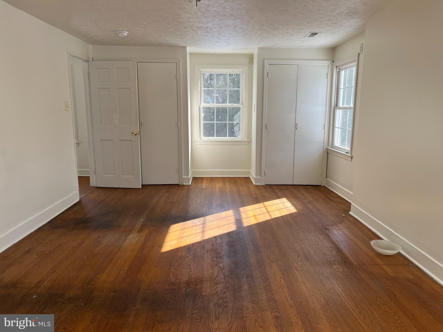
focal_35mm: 26
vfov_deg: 53.1
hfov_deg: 67.3
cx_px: 222
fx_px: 333
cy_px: 166
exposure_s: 1/388
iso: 50
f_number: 1.6
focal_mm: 5.1
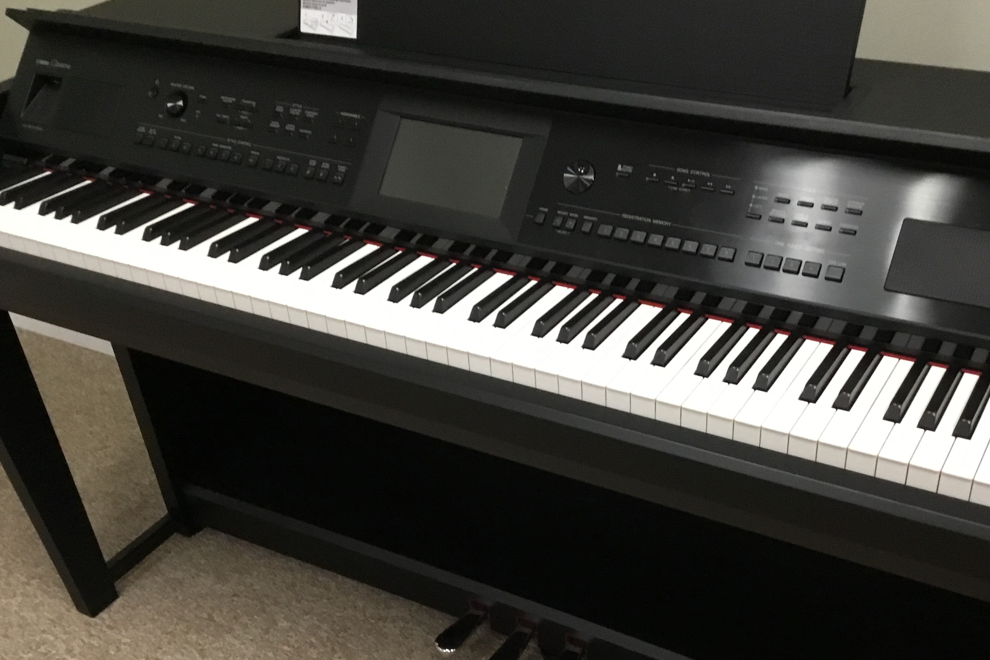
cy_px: 427
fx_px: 1127
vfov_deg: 32.4
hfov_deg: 47.3
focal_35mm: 41
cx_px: 570
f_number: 2.4
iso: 200
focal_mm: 3.3
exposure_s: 1/20
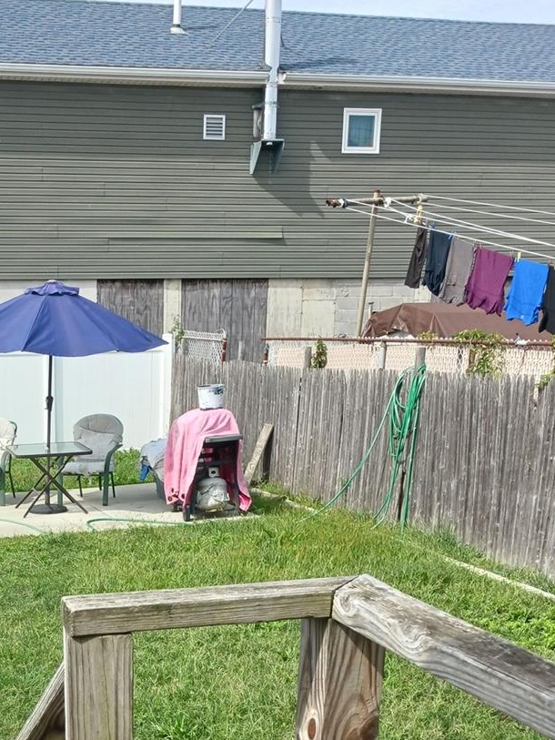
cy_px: 644
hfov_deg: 27.7
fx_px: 1090
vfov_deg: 35.6
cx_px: 78
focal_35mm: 51
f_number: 1.8
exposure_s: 1/260
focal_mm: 4
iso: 20
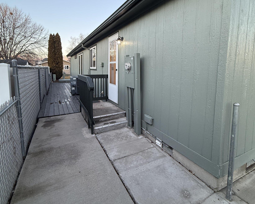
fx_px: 143
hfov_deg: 83.3
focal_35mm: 19
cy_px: 84
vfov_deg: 70.3
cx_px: 124
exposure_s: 1/99
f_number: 2.2
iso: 125
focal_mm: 2.22
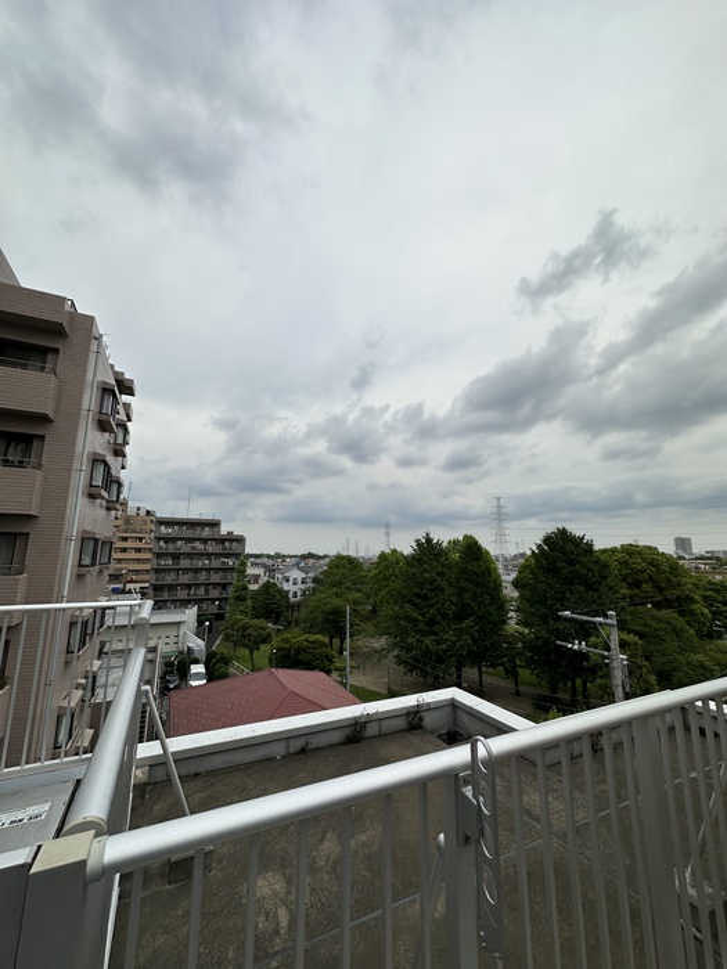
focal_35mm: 14
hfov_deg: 85.7
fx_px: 392
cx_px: 364
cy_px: 484
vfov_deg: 102.1
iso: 50
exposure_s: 1/2747
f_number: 2.2
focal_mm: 2.22
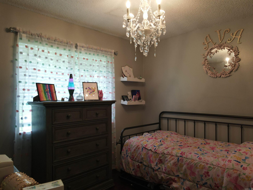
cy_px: 95
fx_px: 175
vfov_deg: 56.8
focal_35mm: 24
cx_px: 126
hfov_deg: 71.6
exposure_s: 1/15
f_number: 2.8
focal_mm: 4.5
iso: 290
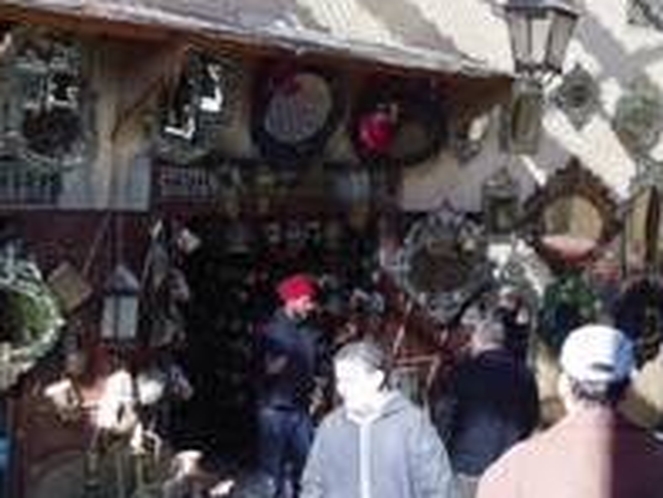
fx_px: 1207
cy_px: 151
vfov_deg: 23.2
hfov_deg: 29.5
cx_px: 592
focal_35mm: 63
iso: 80
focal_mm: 5.6
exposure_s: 1/112
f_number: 3.3
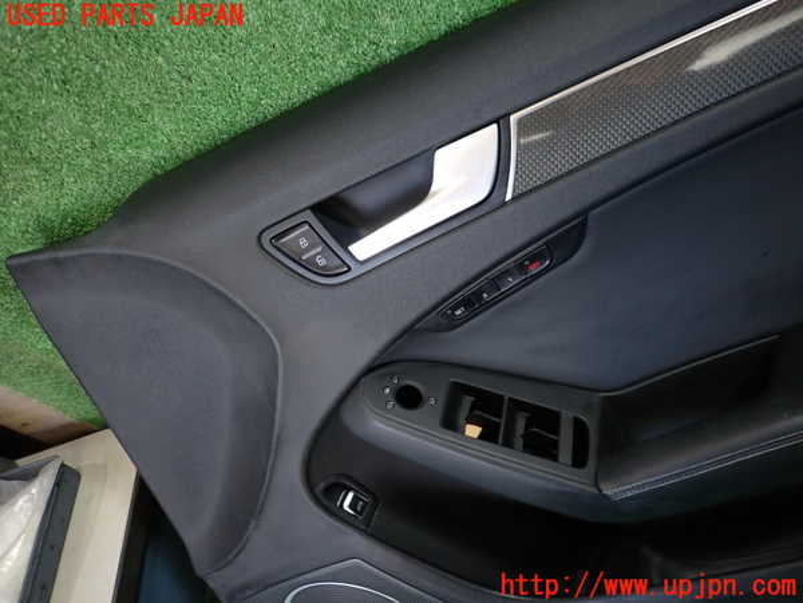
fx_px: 580
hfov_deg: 69.4
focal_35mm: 25
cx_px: 402
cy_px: 302
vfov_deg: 54.9
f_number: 2
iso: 200
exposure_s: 1/50
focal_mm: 4.5
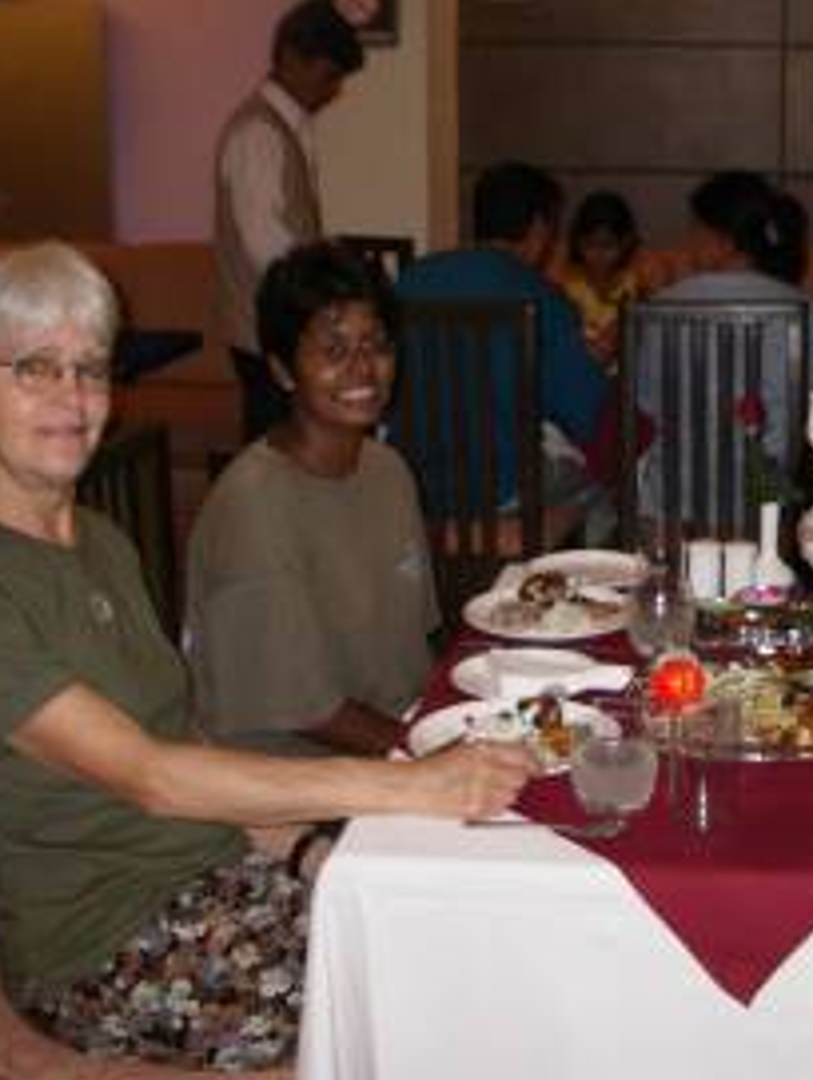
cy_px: 530
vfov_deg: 34.3
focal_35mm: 56
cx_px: 681
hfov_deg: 25.6
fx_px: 1750
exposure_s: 1/40
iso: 160
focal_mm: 6.3
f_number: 3.3
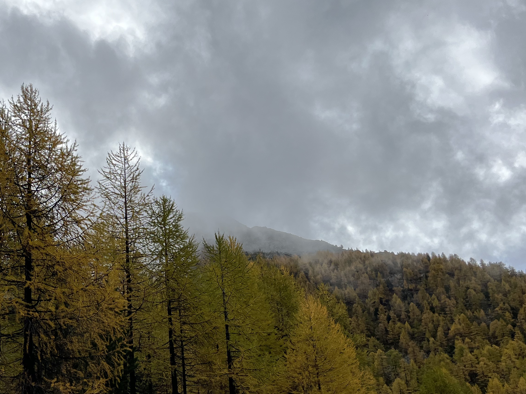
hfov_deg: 39.8
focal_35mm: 46
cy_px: 251
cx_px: 117
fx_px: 699
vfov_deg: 31.4
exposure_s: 1/5319
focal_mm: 5.1
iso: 50
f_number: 1.6
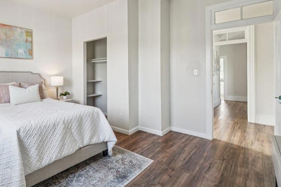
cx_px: 96
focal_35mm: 20
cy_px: 78
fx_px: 156
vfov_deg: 61.5
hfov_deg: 81.5
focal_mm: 14
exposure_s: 1/30
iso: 640
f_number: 8
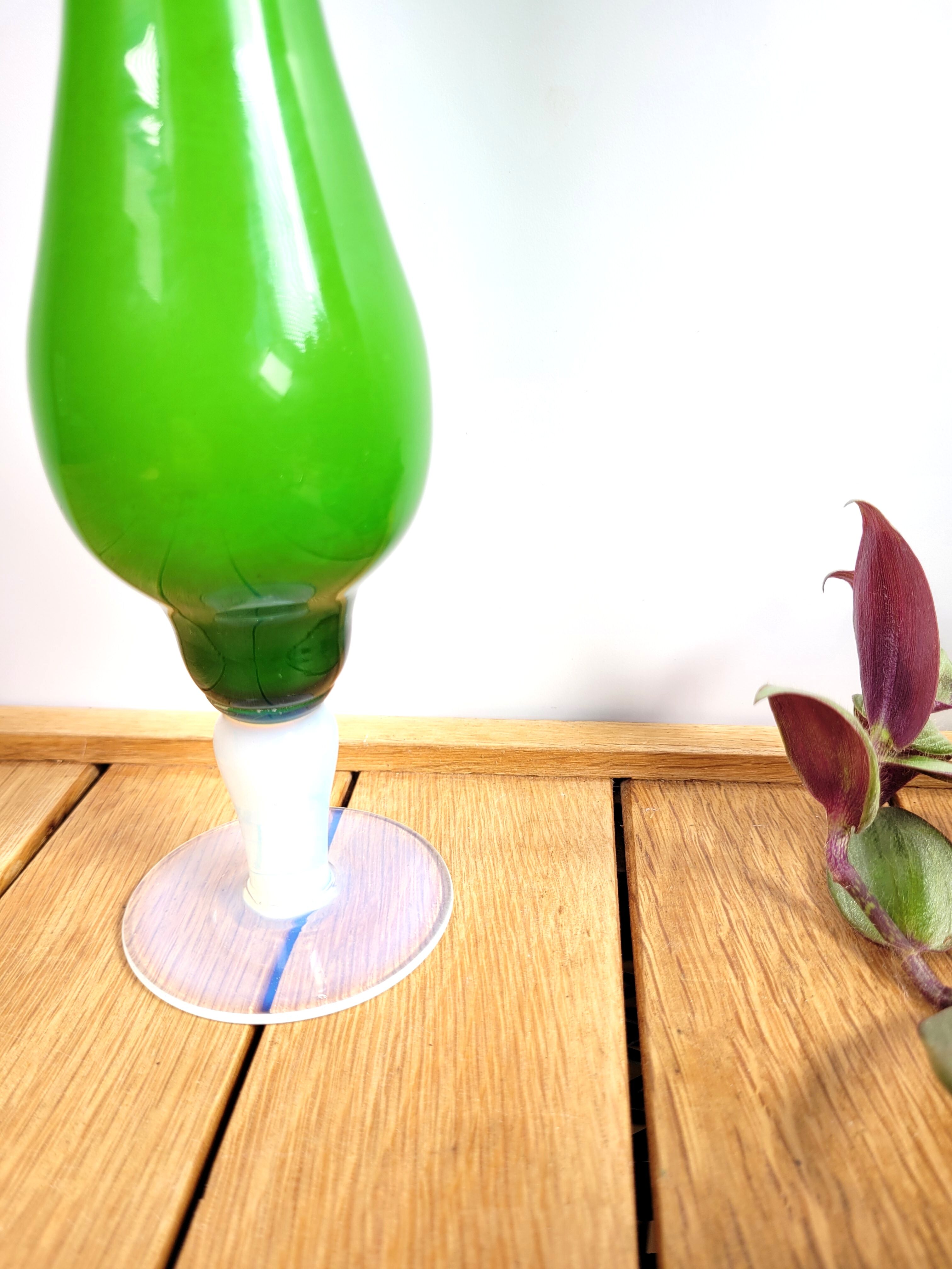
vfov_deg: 67.3
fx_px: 953
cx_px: 476
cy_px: 634
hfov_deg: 53.1
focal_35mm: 26
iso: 40
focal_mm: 5.4
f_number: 1.8
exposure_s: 1/904
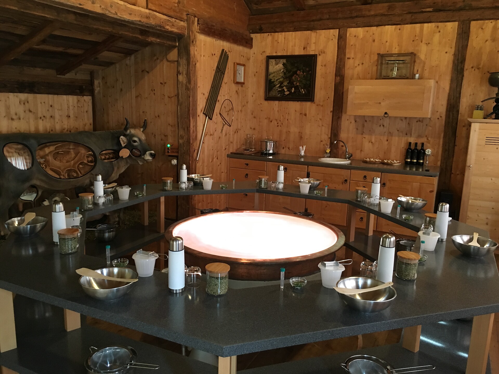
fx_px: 418
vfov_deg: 48.2
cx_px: 250
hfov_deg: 61.7
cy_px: 187
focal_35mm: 29
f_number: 2.2
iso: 200
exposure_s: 1/20
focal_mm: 4.15
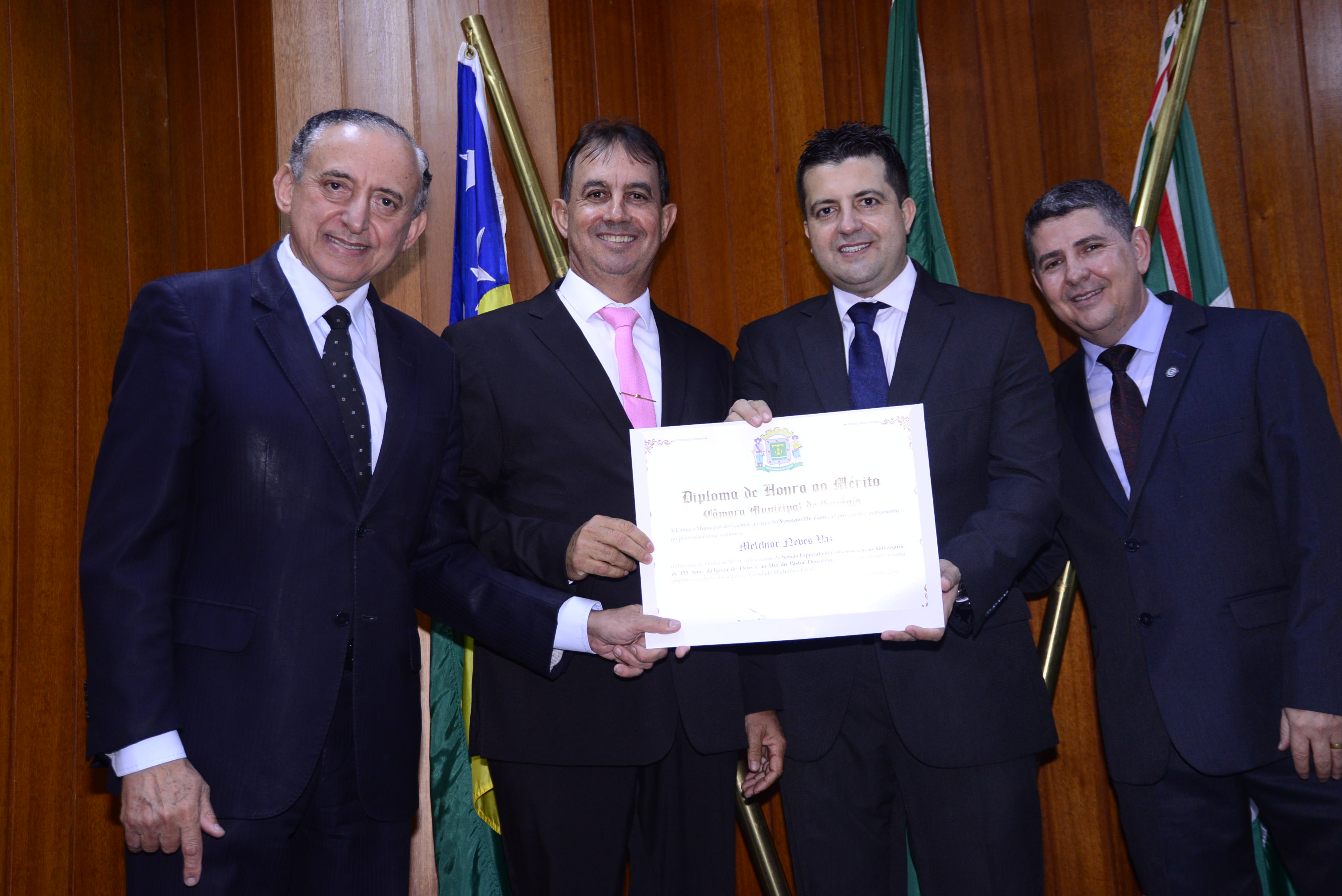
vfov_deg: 27.0
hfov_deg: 39.6
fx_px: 1865
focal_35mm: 50
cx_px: 671
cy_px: 448
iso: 1600
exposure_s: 1/80
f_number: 4.8
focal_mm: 50
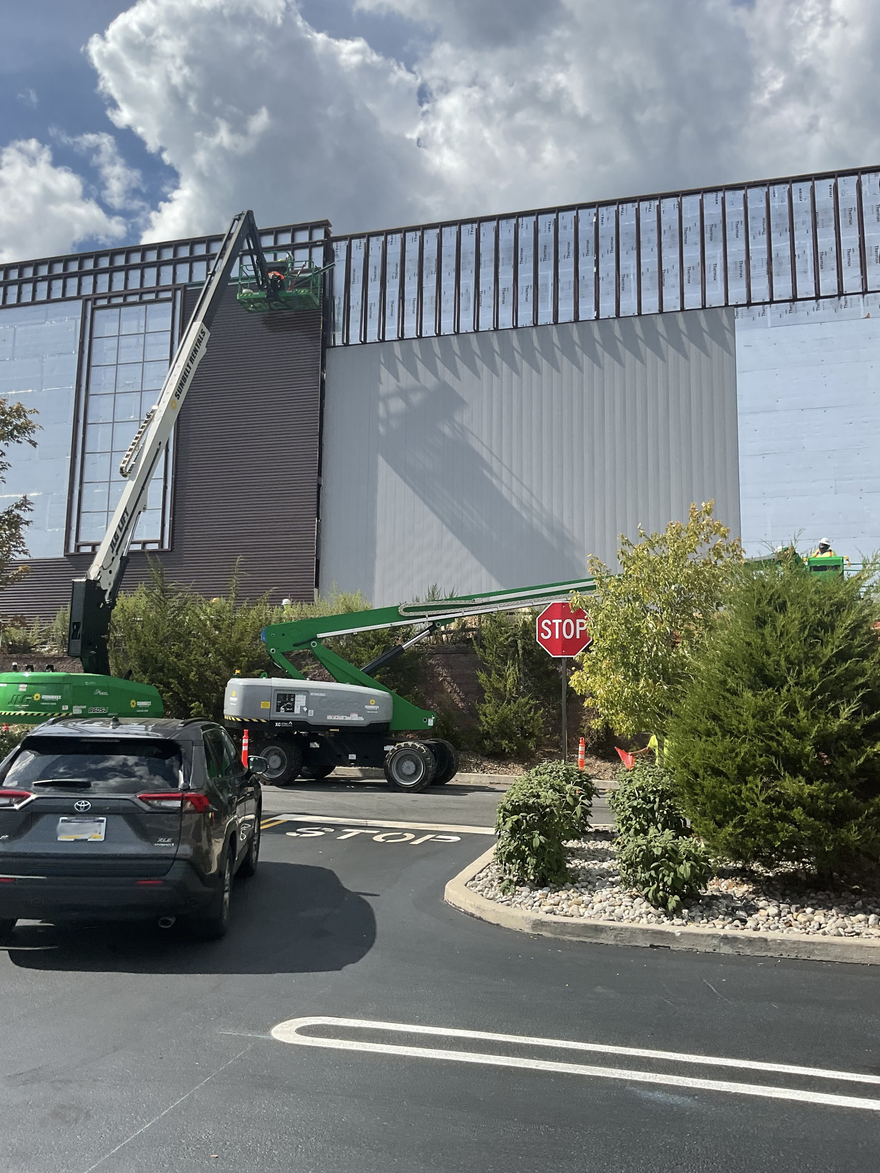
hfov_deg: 48.2
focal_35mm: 29
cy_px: 586
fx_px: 983
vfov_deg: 61.7
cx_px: 440
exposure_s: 1/1912
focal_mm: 3
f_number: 1.8
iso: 16
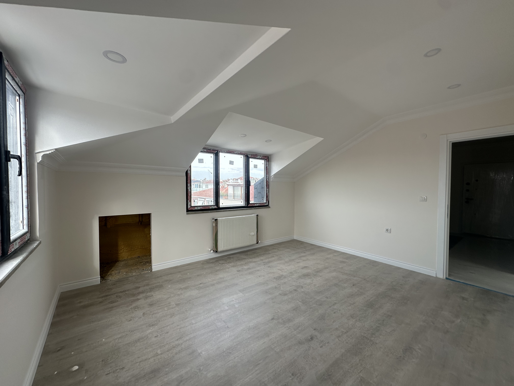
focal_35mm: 14
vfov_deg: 85.7
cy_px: 193
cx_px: 257
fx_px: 208
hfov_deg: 102.1
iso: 40
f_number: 2.2
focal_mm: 2.22
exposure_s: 1/215
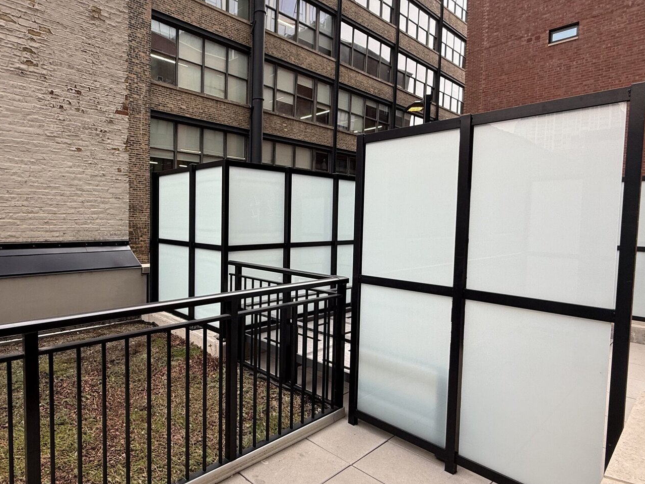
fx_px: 391
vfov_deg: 63.4
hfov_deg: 77.5
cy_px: 241
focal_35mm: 21
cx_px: 239
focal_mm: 2.22
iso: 50
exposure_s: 1/99
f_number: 2.2
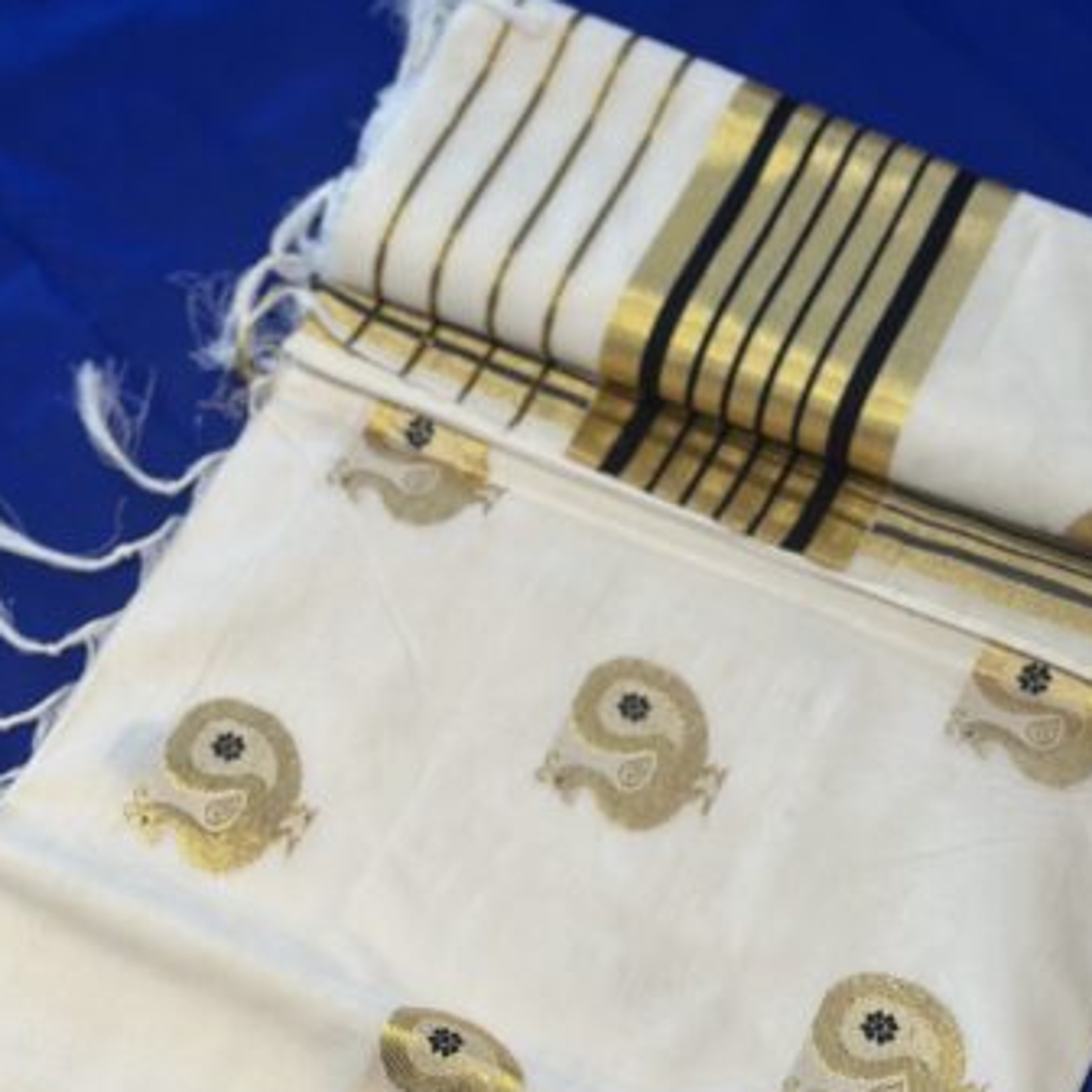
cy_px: 843
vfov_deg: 22.8
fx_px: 2677
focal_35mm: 75
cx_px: 587
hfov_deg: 23.1
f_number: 1.78
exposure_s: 1/120
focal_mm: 6.86
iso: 80
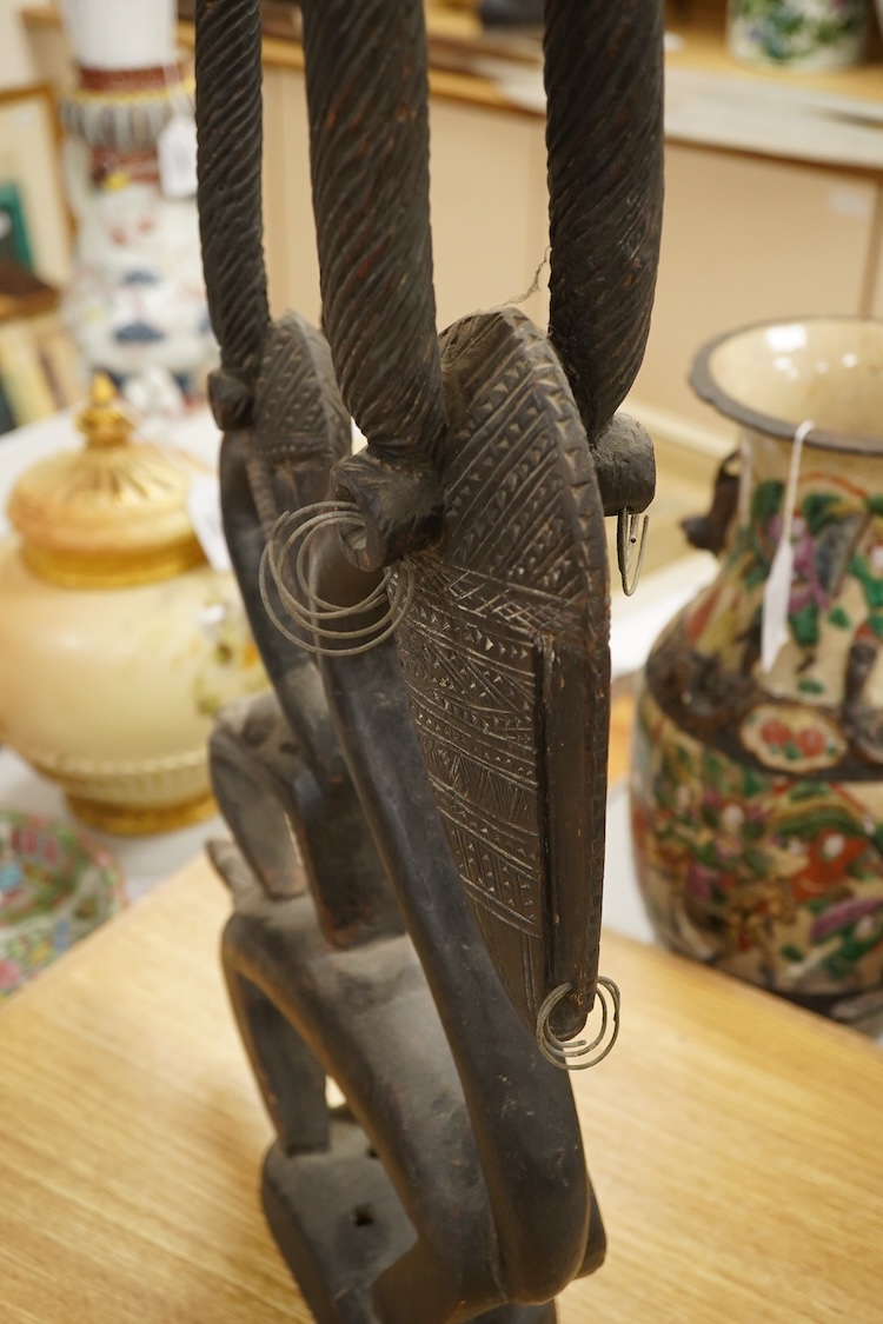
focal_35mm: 45
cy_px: 662
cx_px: 442
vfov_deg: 43.6
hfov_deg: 29.9
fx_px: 1655
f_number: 7.1
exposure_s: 1/125
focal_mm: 30
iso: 2000
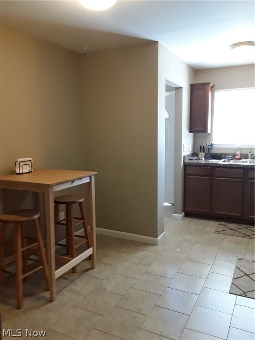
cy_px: 170
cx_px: 128
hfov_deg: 51.4
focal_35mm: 27
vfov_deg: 65.3
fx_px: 265
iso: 125
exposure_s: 1/30
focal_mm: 2.91
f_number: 1.9
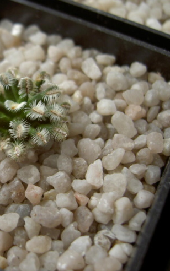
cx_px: 5
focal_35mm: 56
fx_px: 415
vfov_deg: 36.3
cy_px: 136
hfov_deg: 22.4
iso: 50
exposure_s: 1/250
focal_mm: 8
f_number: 2.8
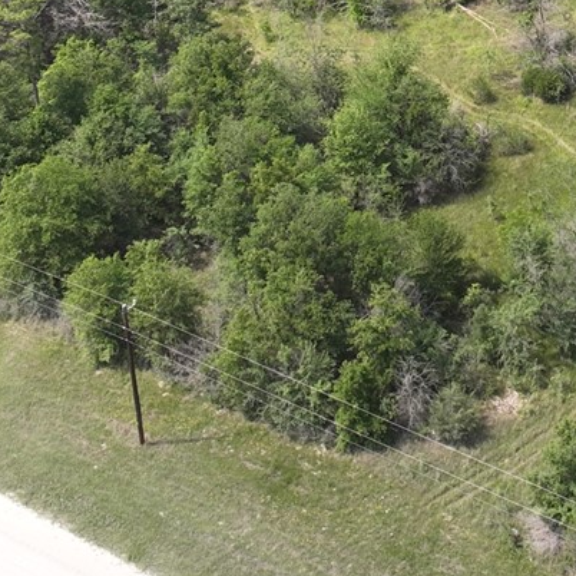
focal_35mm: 108
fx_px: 2033
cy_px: -247
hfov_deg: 15.6
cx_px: 680
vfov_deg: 15.1
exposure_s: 1/120
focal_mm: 12.29
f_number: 2.8
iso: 120
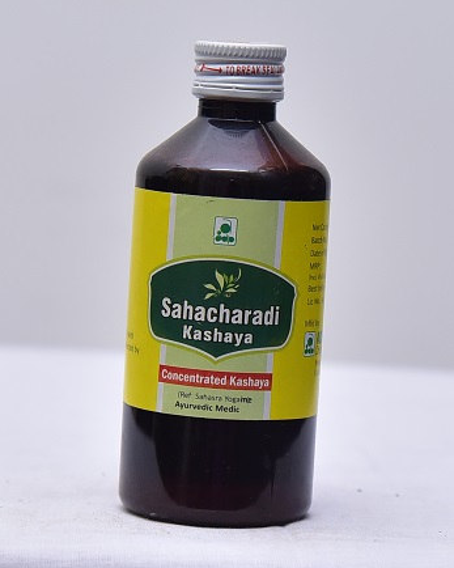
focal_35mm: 75
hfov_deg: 20.4
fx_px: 1260
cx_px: 228
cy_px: 297
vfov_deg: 25.4
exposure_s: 1/160
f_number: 4
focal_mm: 66
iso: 1250
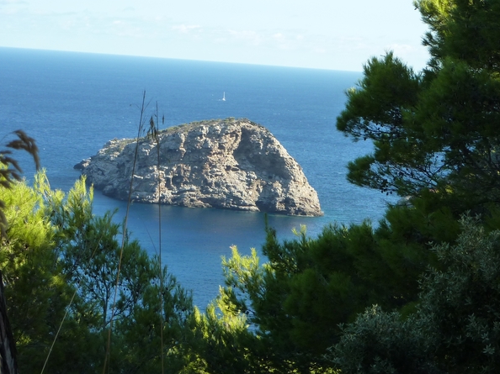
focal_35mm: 98
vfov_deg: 15.1
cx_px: 252
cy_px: 188
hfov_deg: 20.0
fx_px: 1415
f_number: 4.1
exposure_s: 1/250
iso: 125
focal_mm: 11
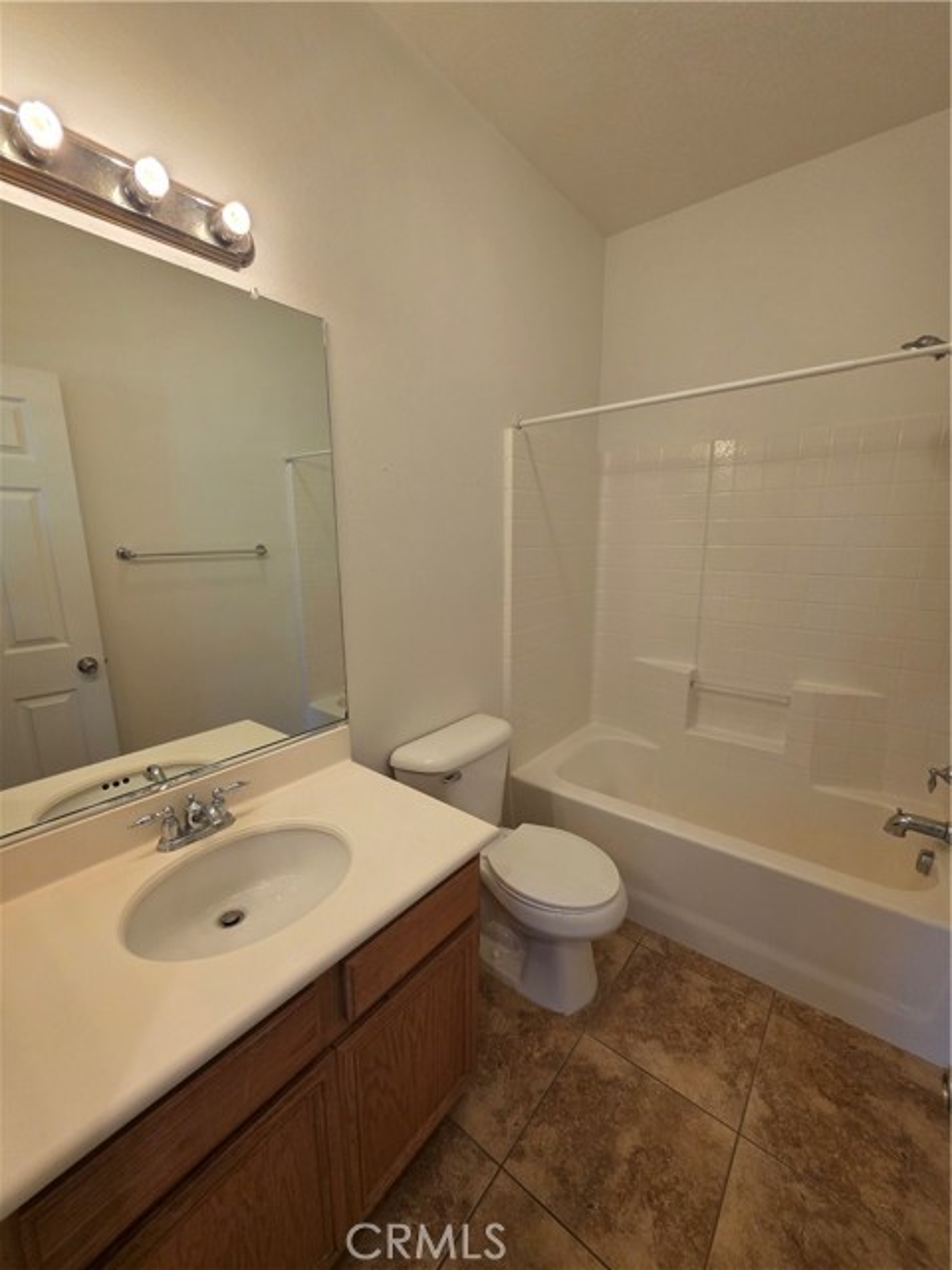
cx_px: 476
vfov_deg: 106.2
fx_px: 477
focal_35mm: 13
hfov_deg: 89.9
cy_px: 635
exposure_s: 1/120
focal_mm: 2.2
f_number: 1.9
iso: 250
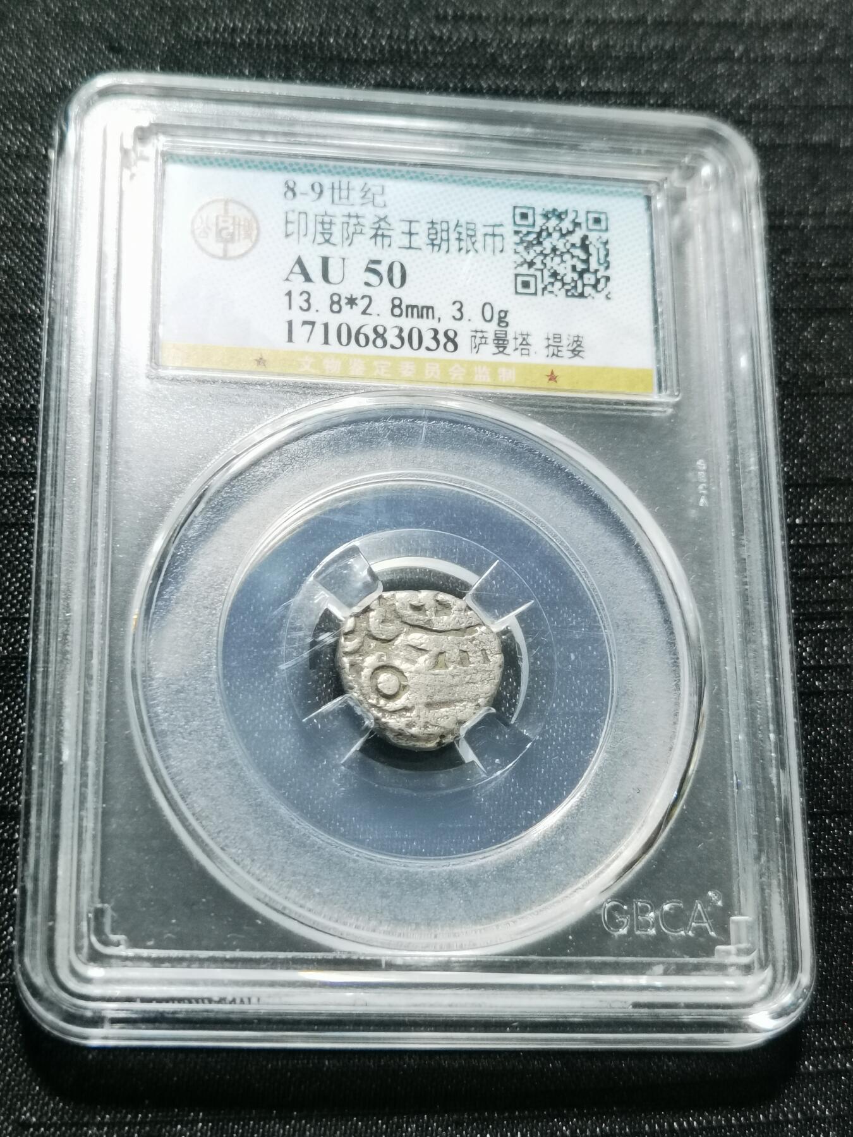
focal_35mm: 57
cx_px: 426
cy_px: 568
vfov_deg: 33.8
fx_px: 1873
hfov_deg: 25.7
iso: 160
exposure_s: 1/100
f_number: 1.9
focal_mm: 6.67
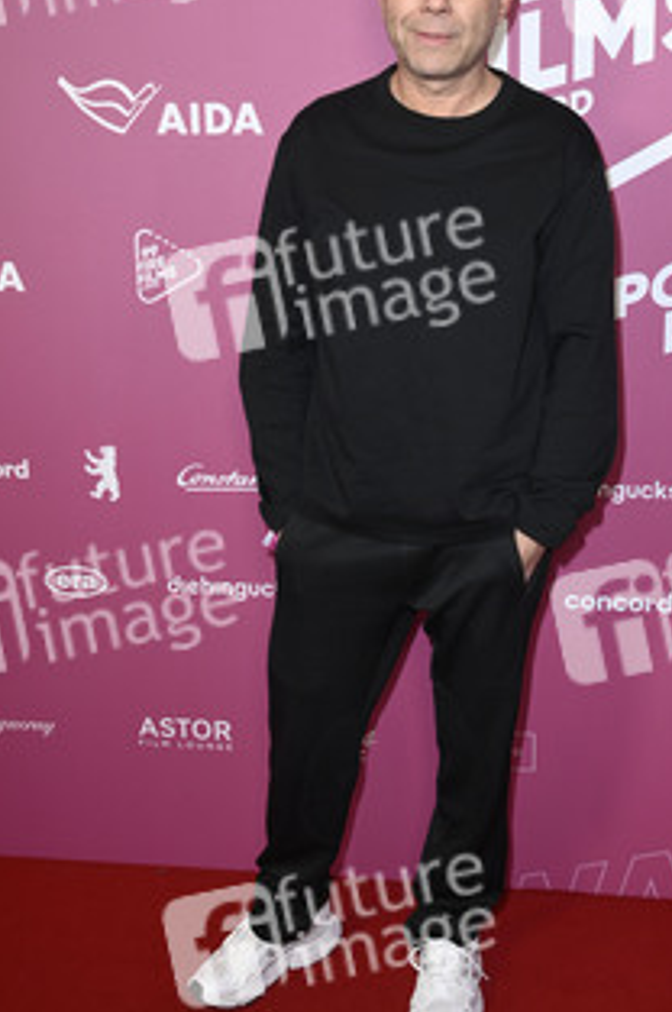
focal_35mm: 46
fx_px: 1291
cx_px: 423
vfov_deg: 42.7
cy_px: 446
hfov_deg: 29.1
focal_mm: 36
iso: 640
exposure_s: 1/250
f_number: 5.6
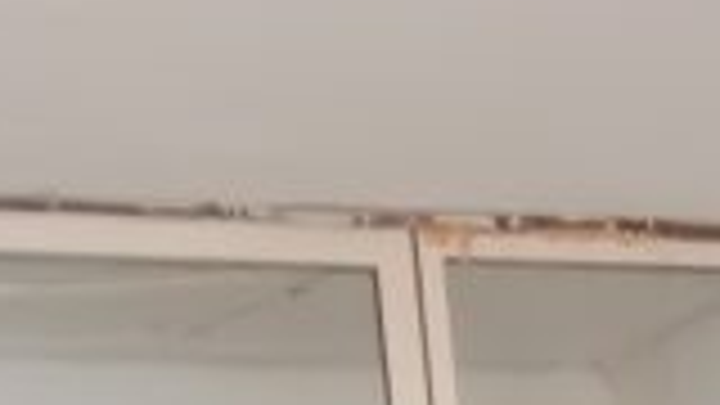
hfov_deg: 18.0
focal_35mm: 109
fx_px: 2081
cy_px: 1148
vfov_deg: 9.2
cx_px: 999
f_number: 2.2
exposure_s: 1/20
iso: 1460
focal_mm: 1.66
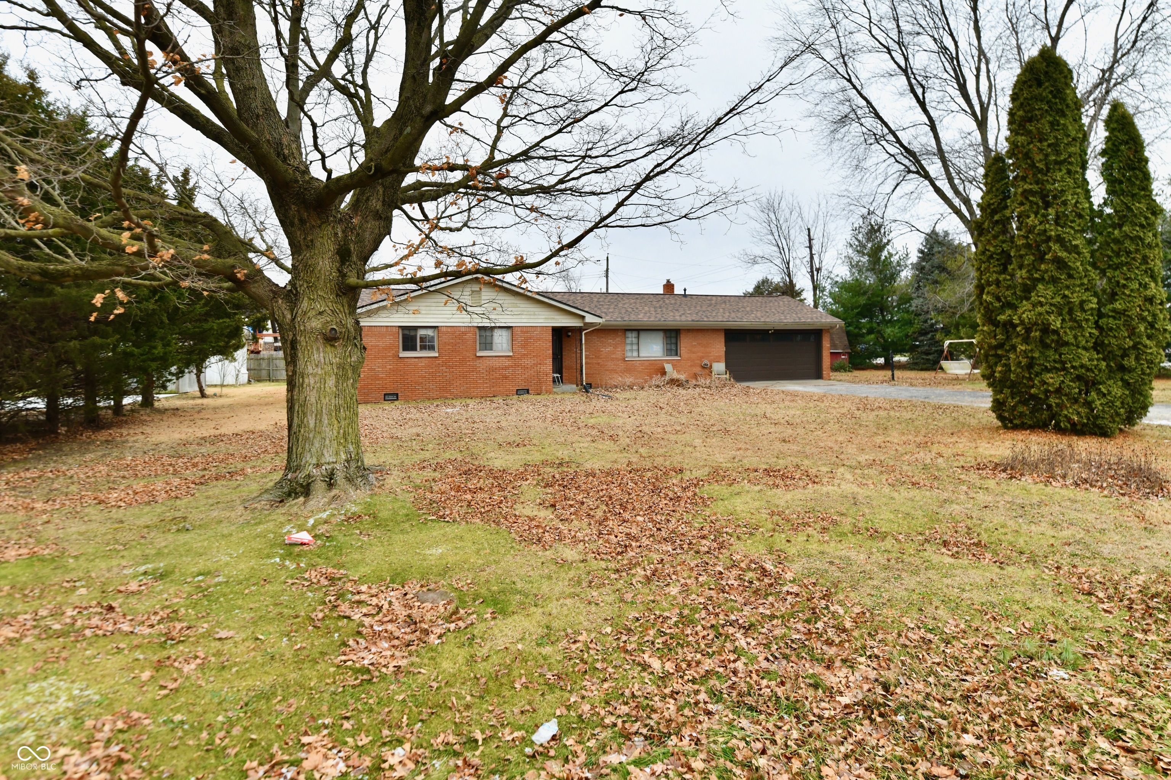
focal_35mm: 19
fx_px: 618
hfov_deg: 86.9
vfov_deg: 64.6
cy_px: 390
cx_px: 586
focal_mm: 19
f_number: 8
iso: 640
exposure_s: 1/250
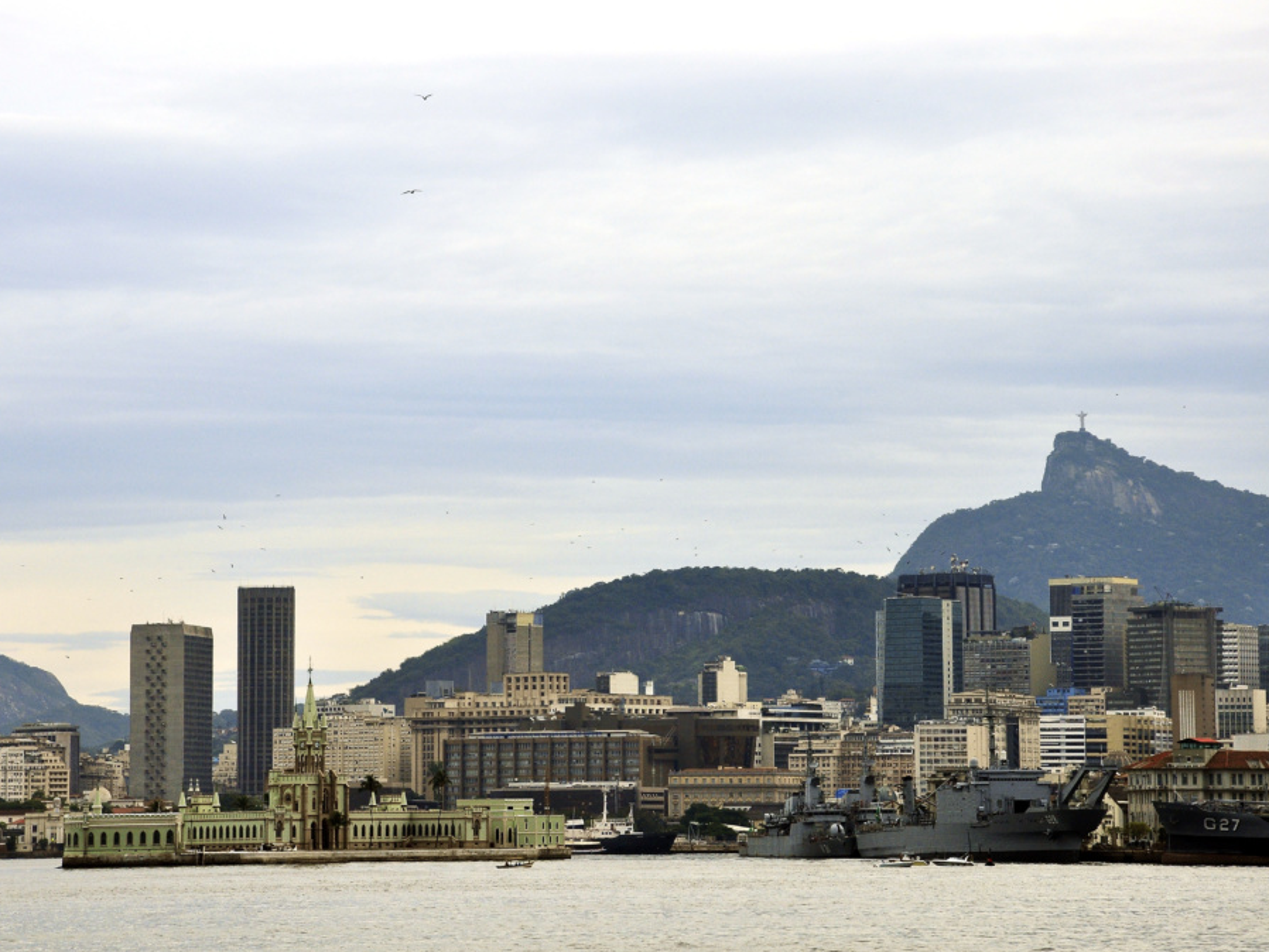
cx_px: 634
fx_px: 5117
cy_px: 477
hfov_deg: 14.1
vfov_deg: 10.6
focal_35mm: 140
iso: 400
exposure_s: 1/320
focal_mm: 85
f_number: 11
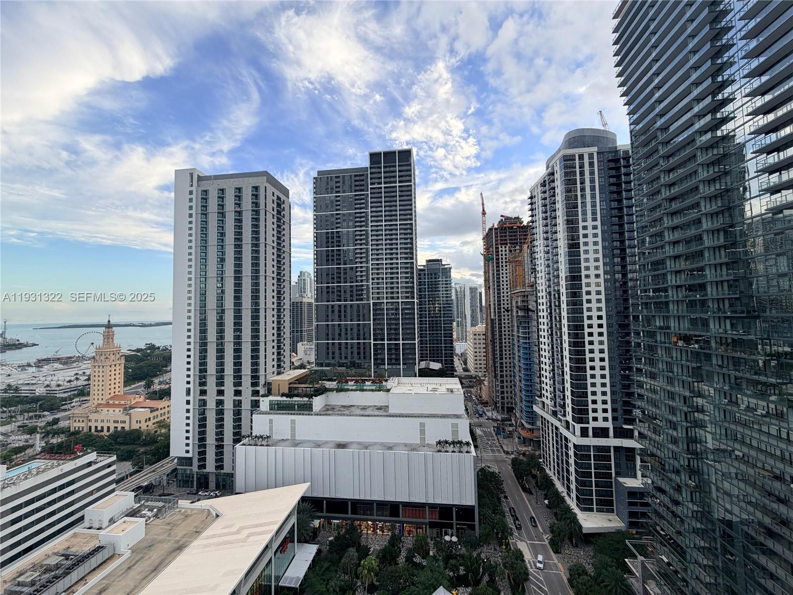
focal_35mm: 14
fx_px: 321
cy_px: 298
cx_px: 396
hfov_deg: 102.1
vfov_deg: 85.7
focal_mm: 2.22
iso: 64
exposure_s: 1/502
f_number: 2.2
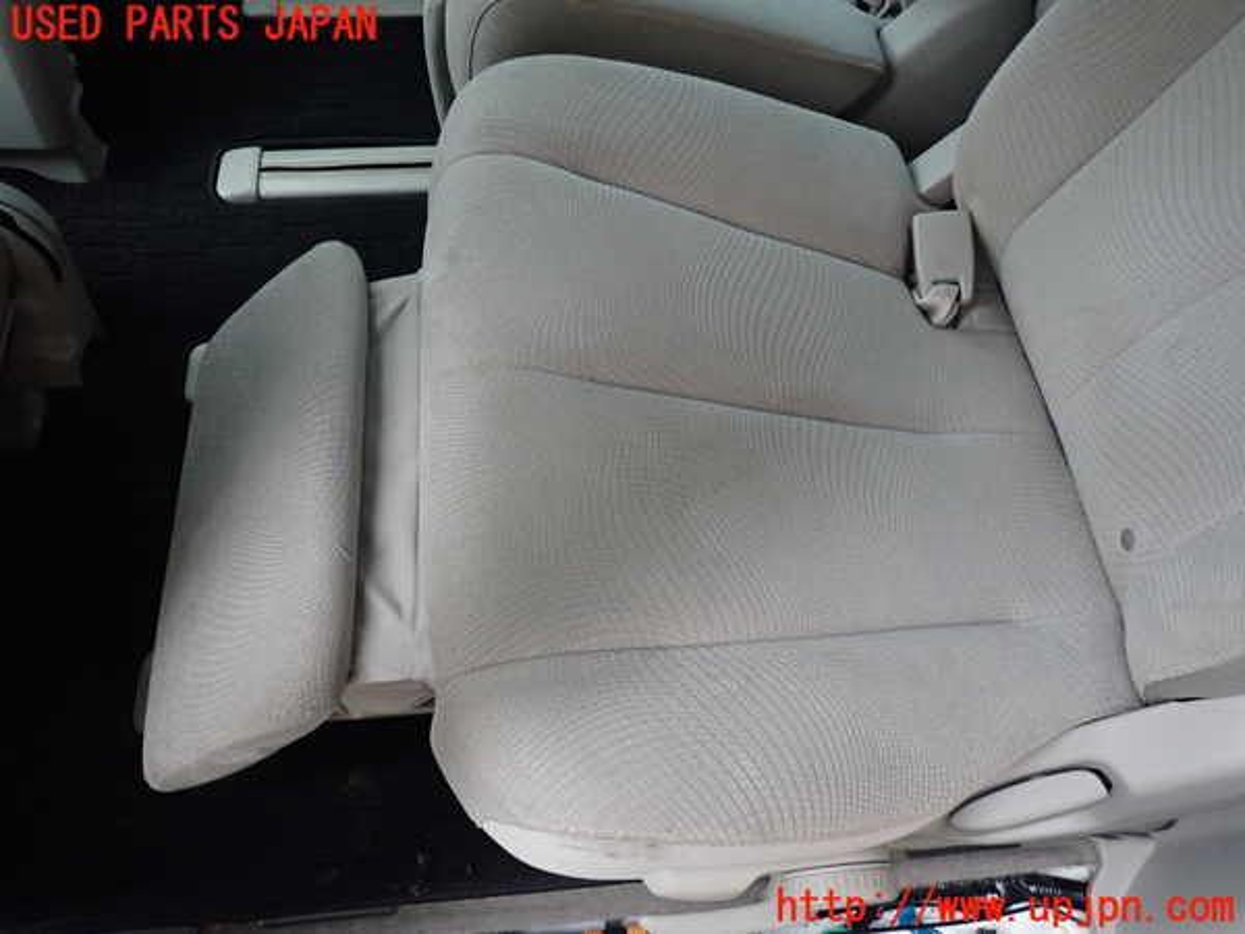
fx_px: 899
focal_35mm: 25
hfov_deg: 69.4
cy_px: 467
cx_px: 622
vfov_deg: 54.9
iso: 400
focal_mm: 4.5
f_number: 2
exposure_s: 1/30
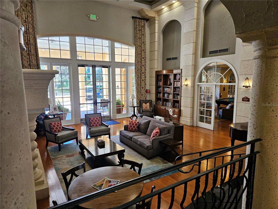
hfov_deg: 73.9
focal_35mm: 23
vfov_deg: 58.9
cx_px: 139
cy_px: 104
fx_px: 185
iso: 200
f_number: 1.8
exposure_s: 1/120
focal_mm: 5.4
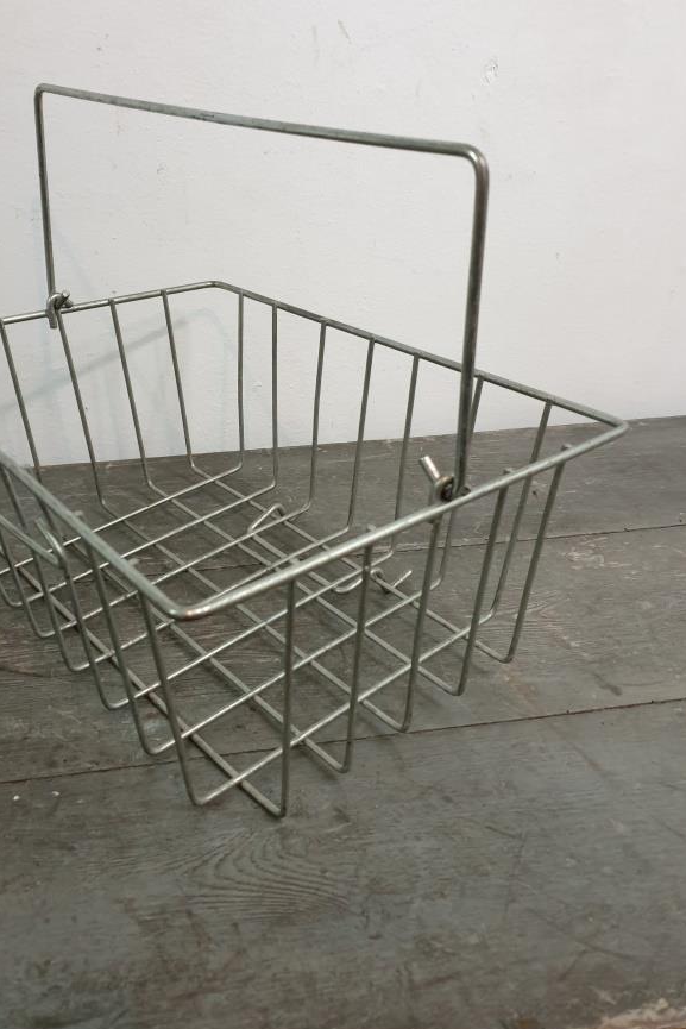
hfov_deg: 40.9
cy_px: 438
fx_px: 914
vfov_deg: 58.4
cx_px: 262
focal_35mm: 32
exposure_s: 1/50
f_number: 1.5
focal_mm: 4.3
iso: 200
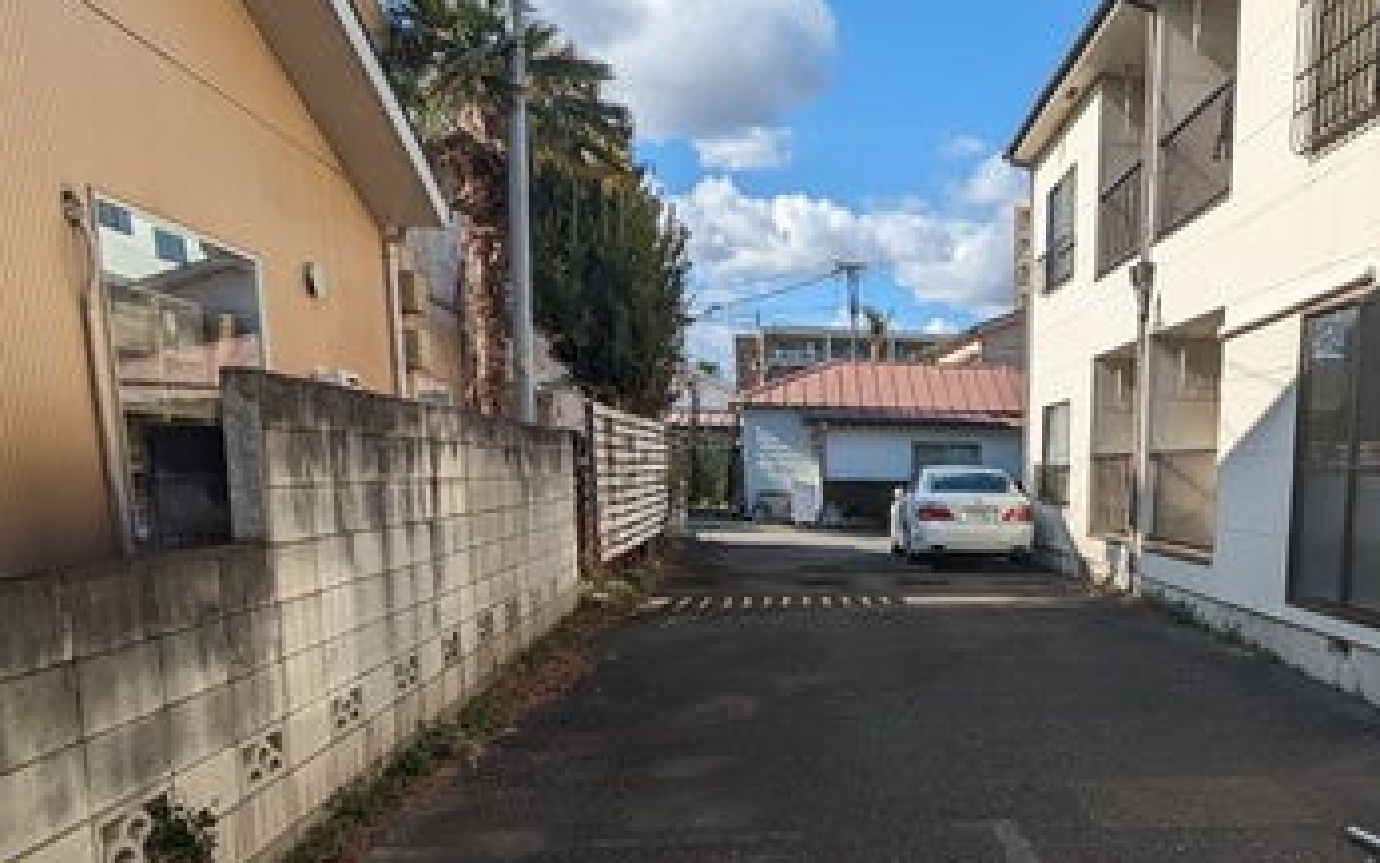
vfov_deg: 40.2
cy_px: 688
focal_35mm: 30
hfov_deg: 59.5
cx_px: 1038
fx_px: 1128
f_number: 2.2
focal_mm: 1.83
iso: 49
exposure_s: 1/2237
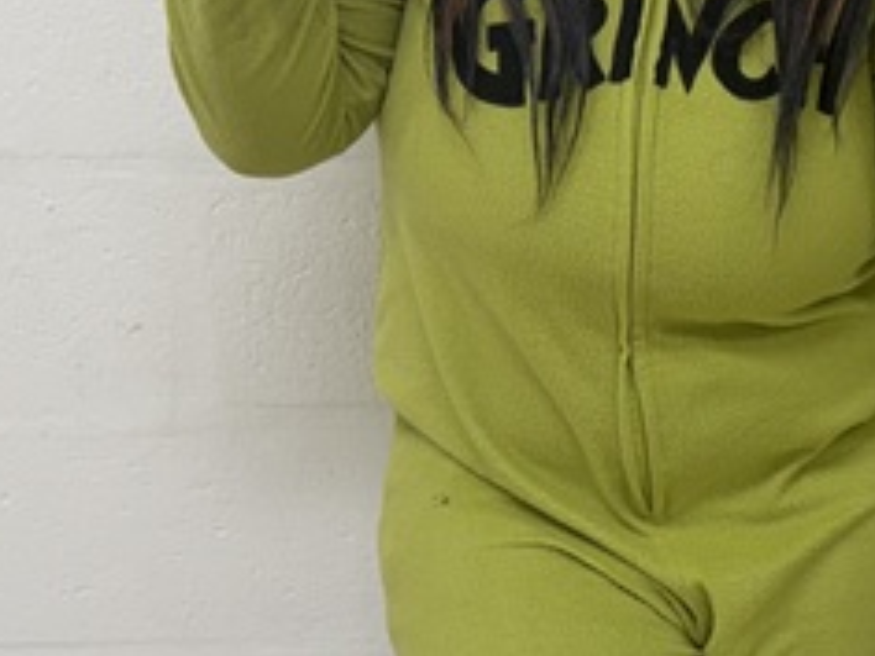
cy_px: 367
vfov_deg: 14.2
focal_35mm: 104
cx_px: 1190
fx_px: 2629
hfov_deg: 17.5
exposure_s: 1/120
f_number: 1.78
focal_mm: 6.76
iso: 80
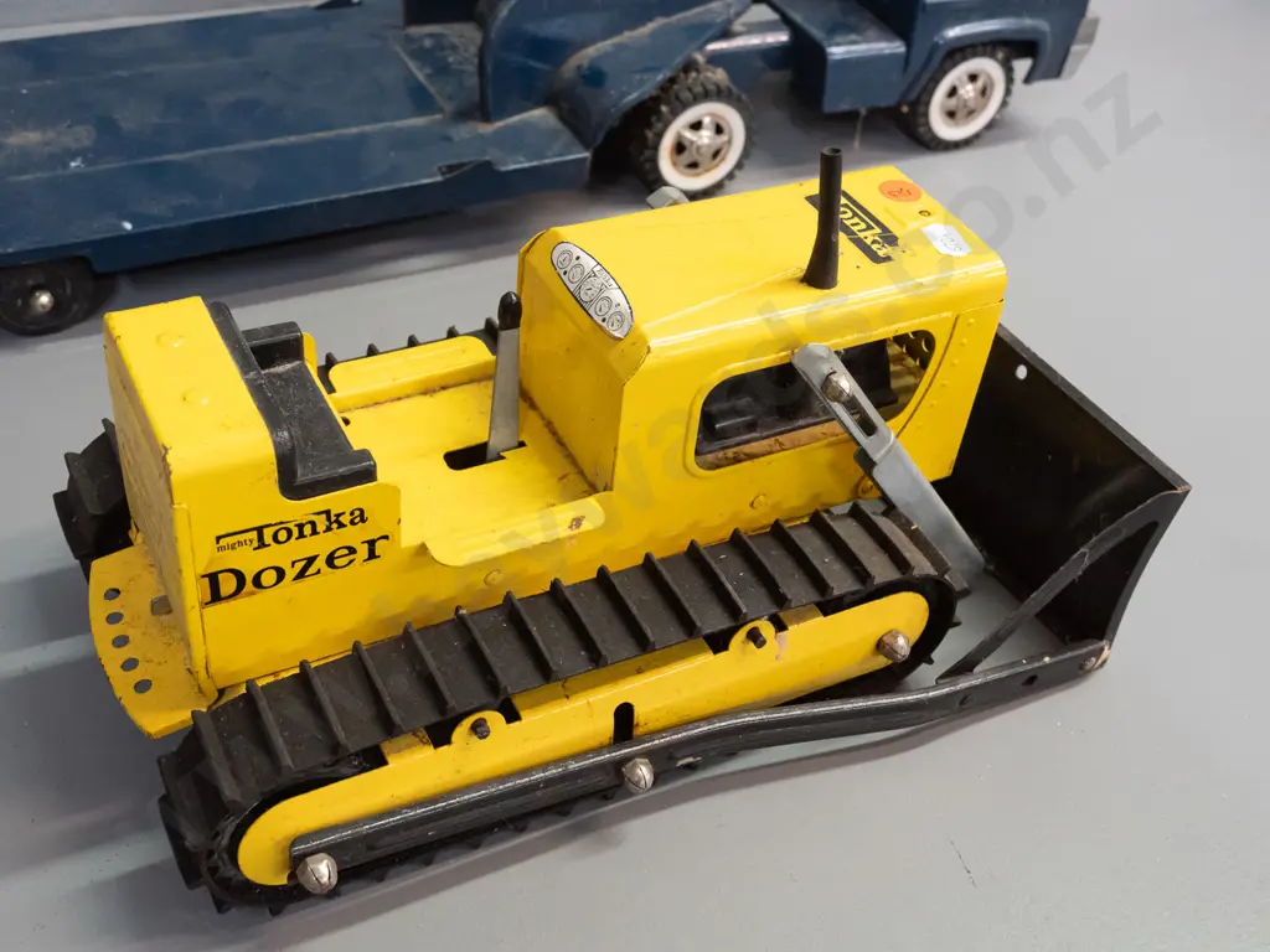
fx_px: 1468
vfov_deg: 36.0
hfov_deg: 46.8
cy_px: 476
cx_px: 635
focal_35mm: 40
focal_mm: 20
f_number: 5.6
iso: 3200
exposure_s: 1/125
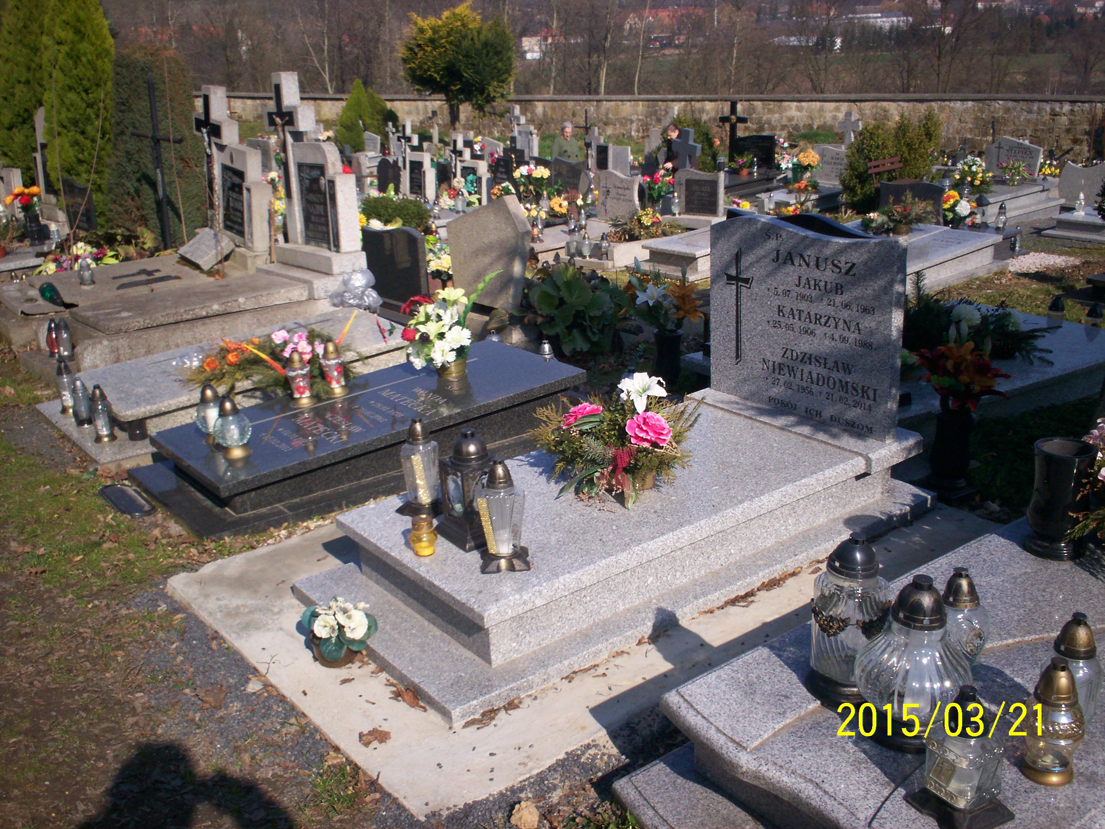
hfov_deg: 51.4
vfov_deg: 39.7
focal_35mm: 36
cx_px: 552
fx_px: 1149
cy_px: 414
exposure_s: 1/673
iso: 100
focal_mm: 6
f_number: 4.5
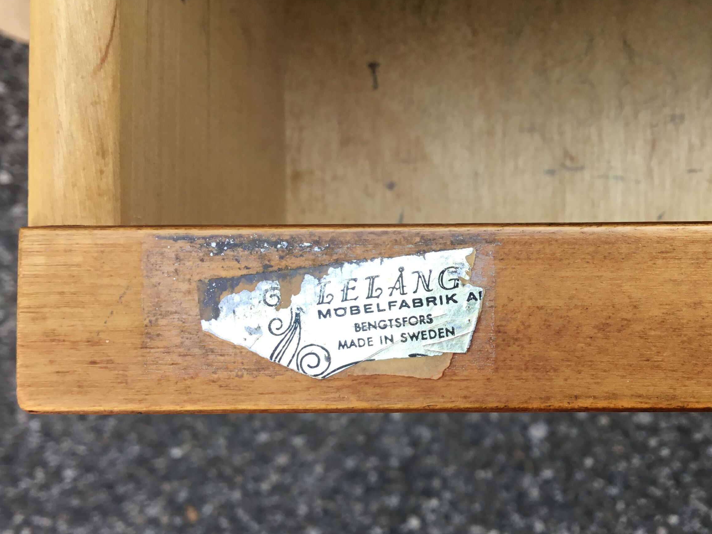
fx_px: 905
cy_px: 290
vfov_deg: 32.9
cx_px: 475
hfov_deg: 42.4
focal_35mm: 44
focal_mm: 3.3
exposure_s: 1/120
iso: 25
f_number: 2.4
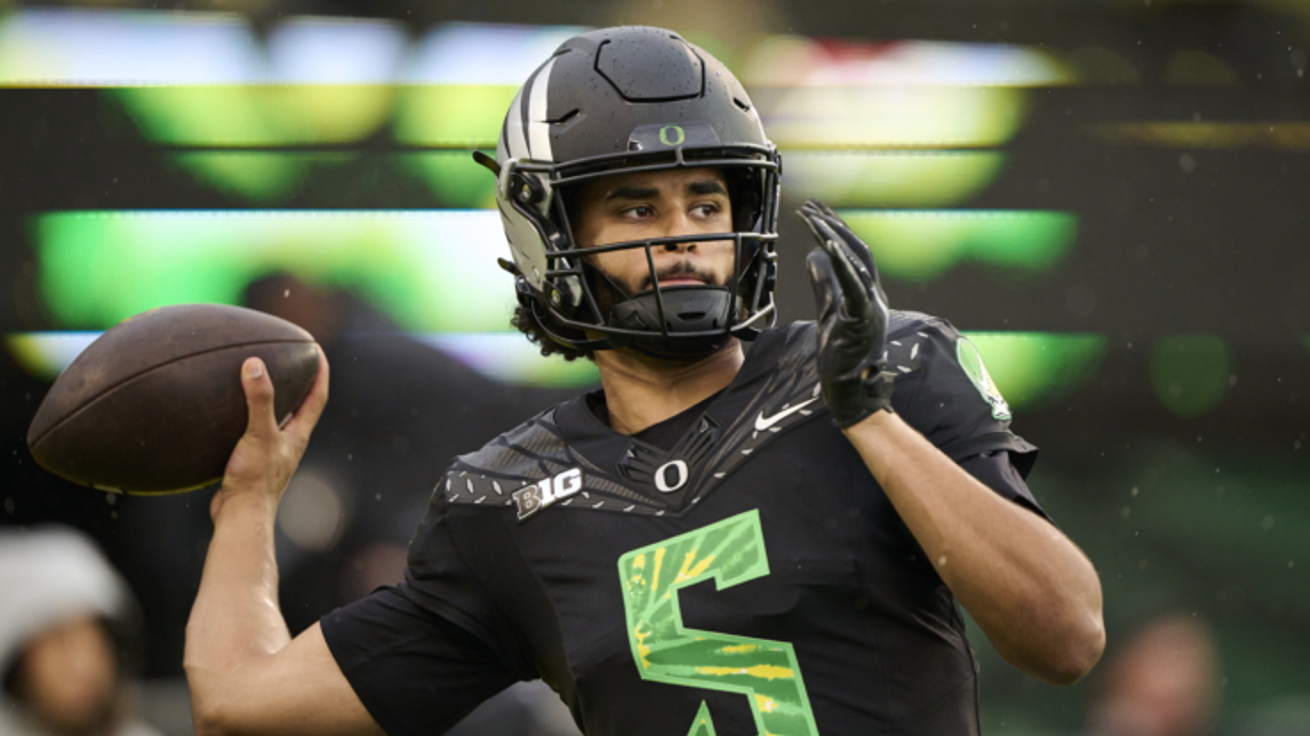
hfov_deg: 4.8
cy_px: 364
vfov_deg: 2.7
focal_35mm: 448
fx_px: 15557
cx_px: 642
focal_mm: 400
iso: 2500
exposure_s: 1/1919
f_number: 2.8
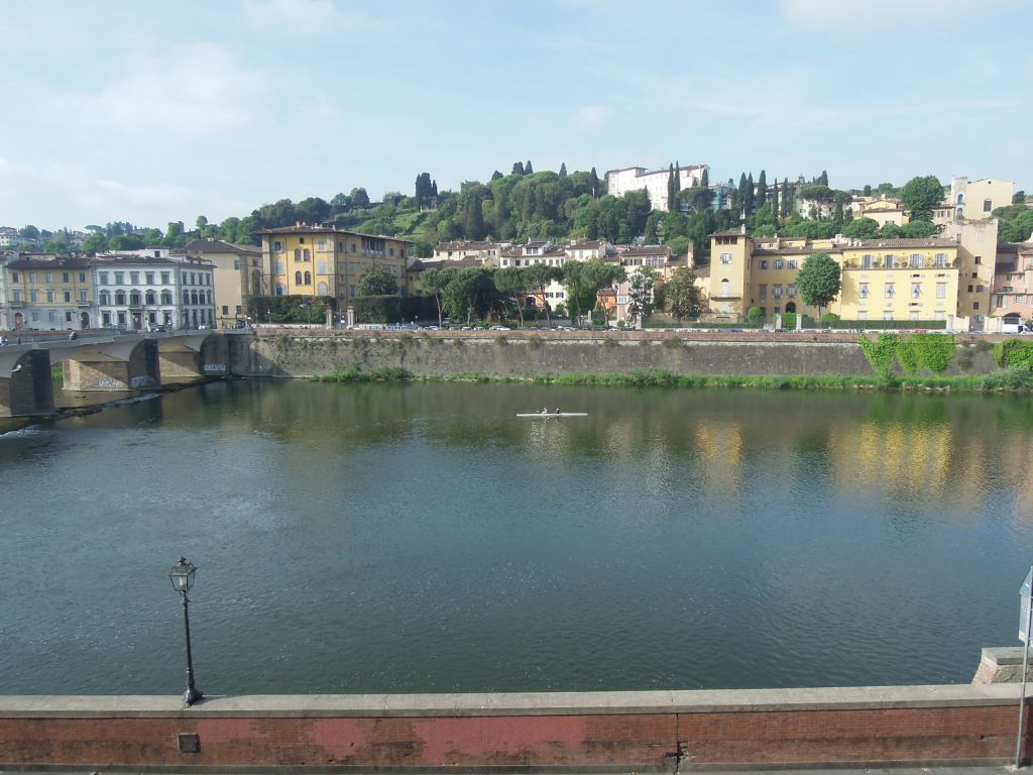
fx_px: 716
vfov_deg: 56.8
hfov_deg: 71.6
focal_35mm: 24
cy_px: 388
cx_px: 516
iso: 160
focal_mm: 4.3
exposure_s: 1/800
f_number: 3.5
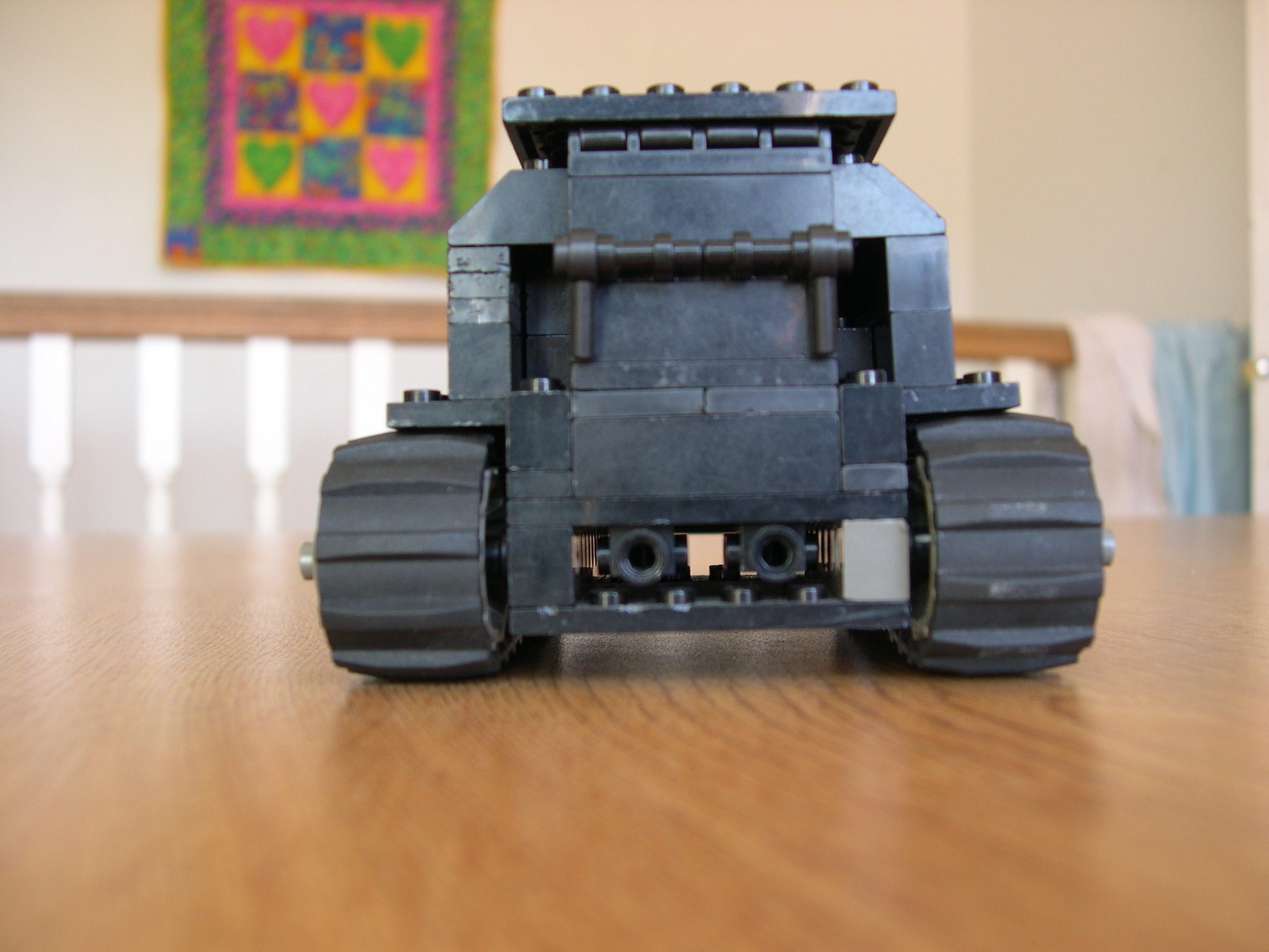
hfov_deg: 49.0
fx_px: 1393
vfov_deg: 37.7
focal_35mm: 38
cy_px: 476
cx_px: 634
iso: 100
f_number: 2.8
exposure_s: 1/19.3
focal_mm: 8
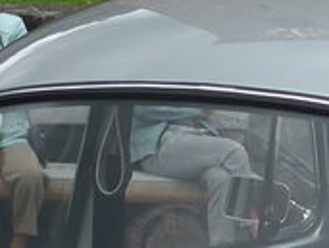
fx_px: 1933
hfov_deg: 9.7
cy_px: 619
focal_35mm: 203
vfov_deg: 6.9
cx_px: 306
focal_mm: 6
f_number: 2.8
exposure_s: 1/800
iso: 80
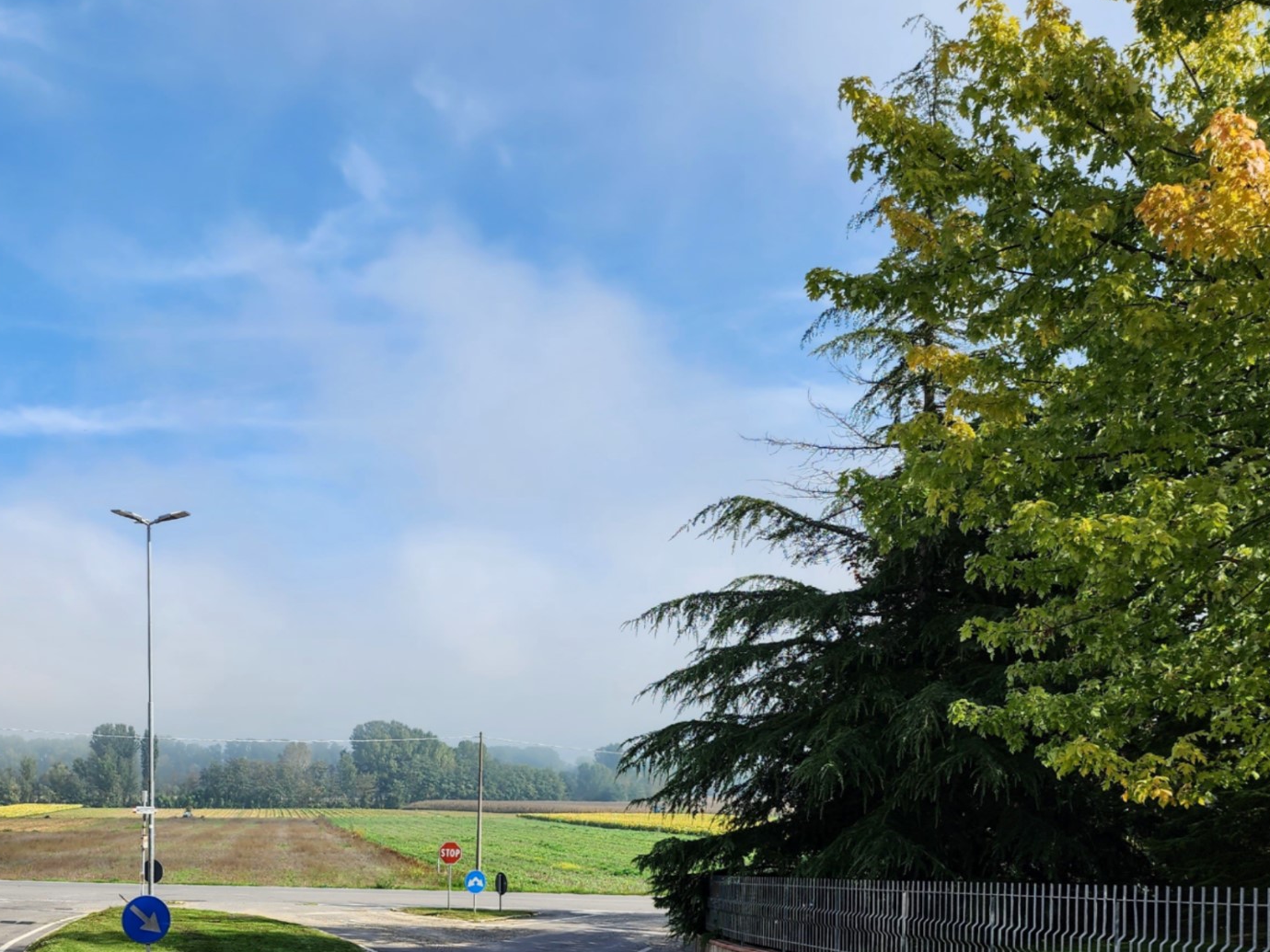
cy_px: 786
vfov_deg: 34.6
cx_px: 312
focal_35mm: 40
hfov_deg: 45.1
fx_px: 1468
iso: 12
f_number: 1.8
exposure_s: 1/773
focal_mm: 6.4
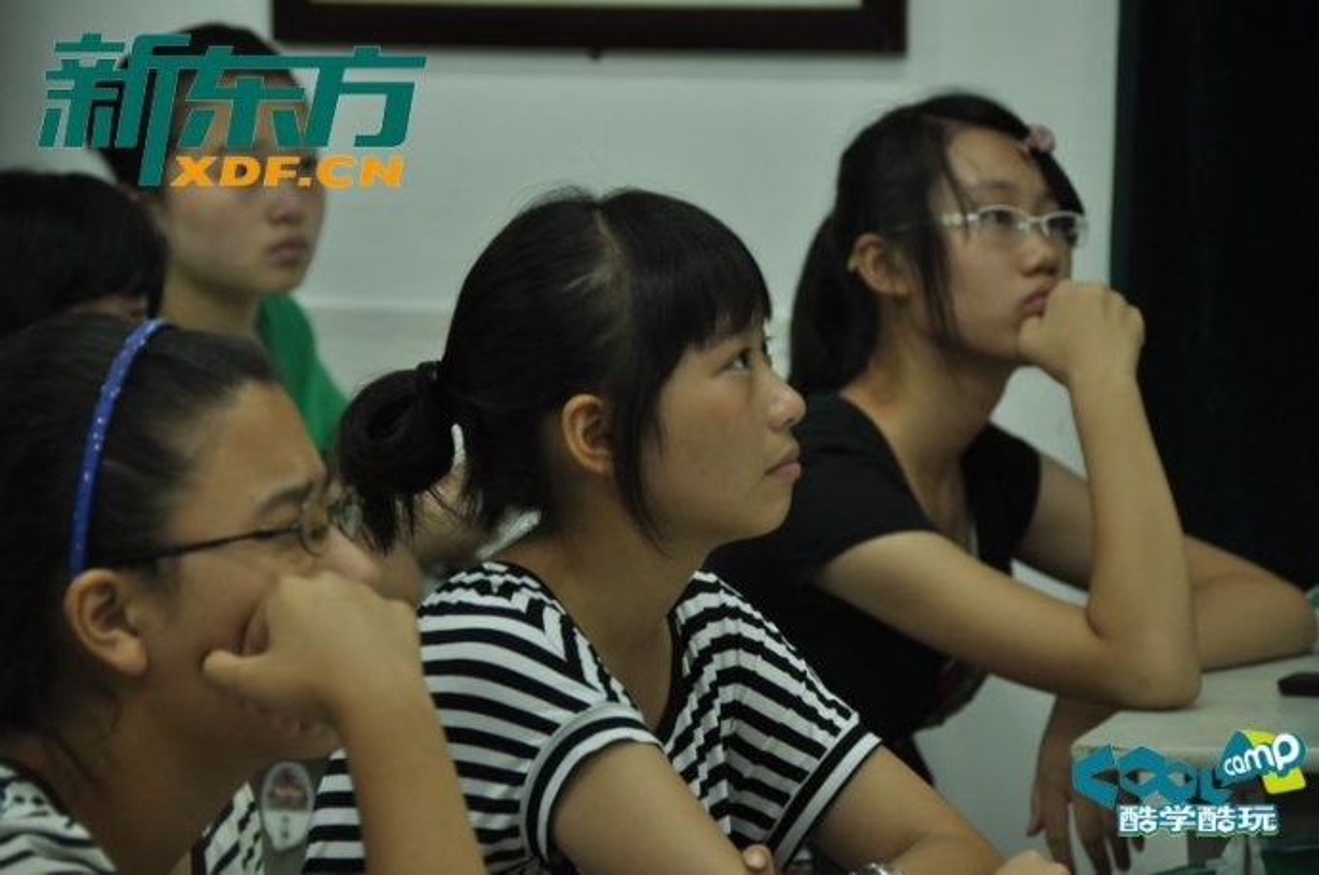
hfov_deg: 10.2
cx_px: 660
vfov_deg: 6.8
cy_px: 438
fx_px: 7409
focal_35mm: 202
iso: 800
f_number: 5.6
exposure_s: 1/25
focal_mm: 135
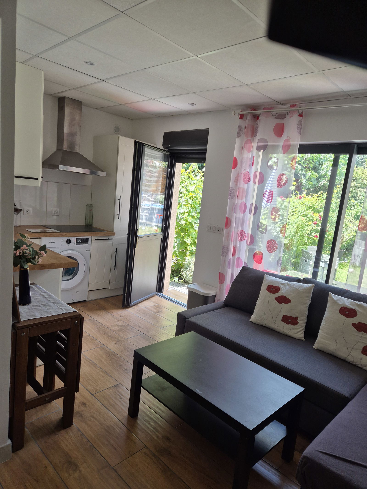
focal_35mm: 23
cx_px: 184
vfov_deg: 73.9
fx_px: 325
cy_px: 244
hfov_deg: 58.9
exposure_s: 1/180
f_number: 1.8
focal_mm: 5.4
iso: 50
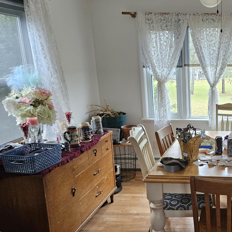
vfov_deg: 41.7
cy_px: 136
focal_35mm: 40
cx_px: 216
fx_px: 303
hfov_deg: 38.5
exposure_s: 1/120
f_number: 1.8
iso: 250
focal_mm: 5.4
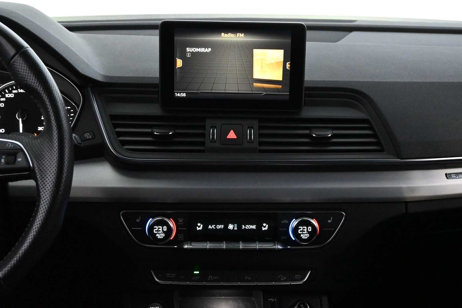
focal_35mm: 54
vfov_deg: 25.1
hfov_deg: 36.9
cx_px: 231
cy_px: 154
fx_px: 693
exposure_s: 1/60
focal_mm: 36
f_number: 5.3
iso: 10000
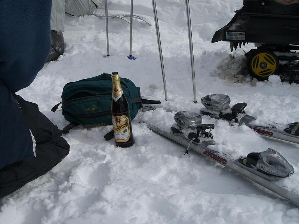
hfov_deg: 49.0
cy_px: 112
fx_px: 328
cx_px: 150
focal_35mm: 38
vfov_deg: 37.7
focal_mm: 6.3
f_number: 4.4
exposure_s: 1/2000
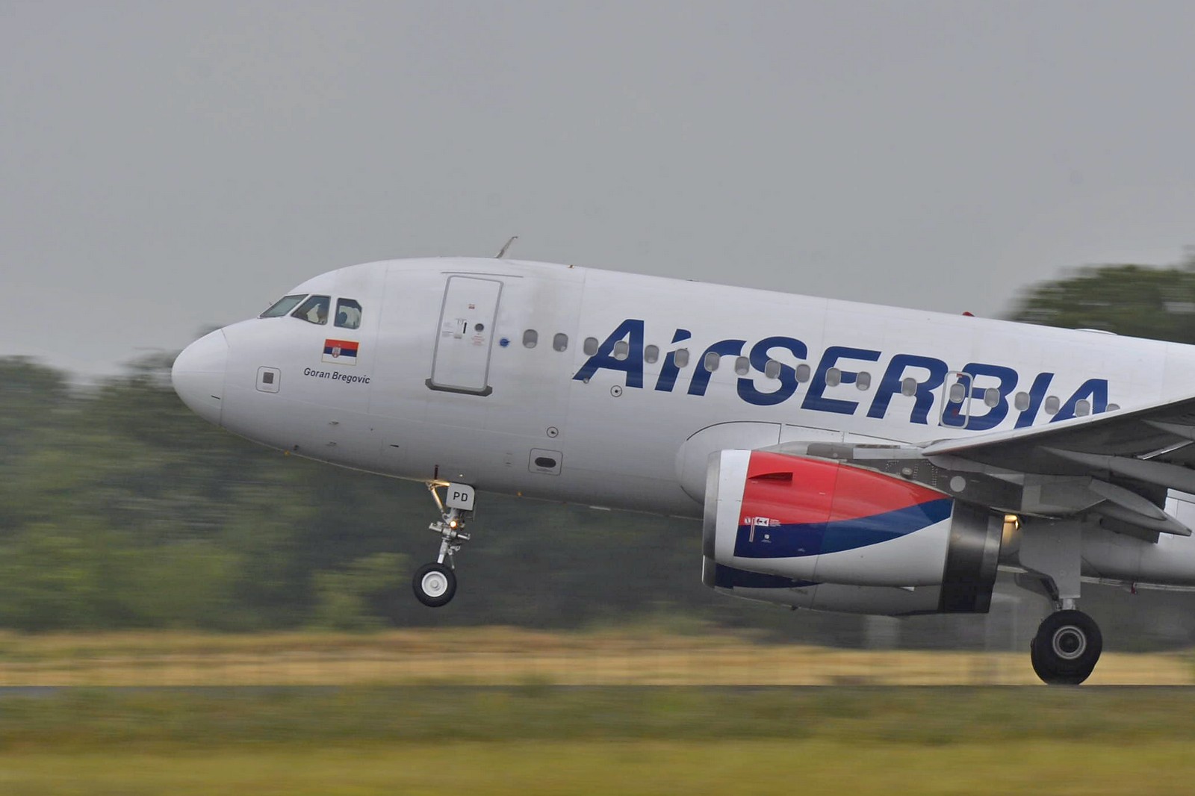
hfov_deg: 5.2
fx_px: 13274
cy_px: 398
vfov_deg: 3.4
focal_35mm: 400
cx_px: 598
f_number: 13
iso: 100
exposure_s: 1/125
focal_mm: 400
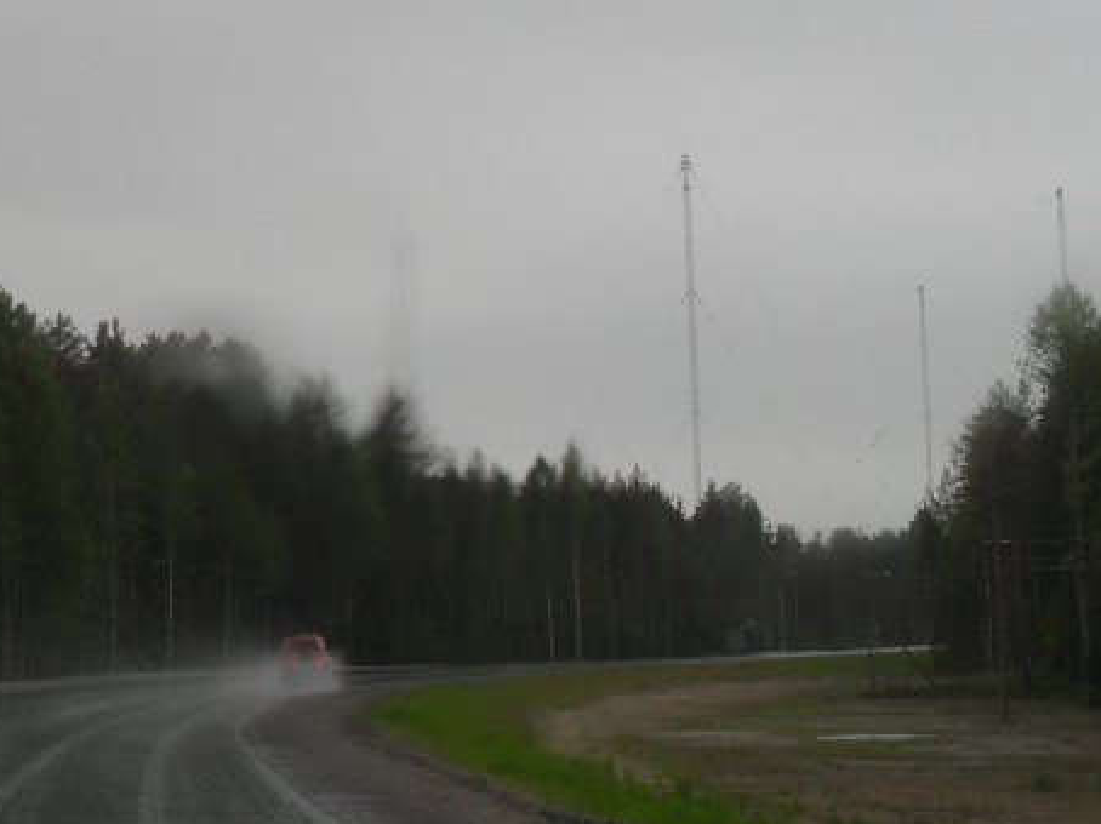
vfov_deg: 18.6
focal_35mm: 79
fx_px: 2511
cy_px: 269
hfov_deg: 24.1
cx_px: 138
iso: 100
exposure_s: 1/250
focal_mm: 6.3
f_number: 3.2
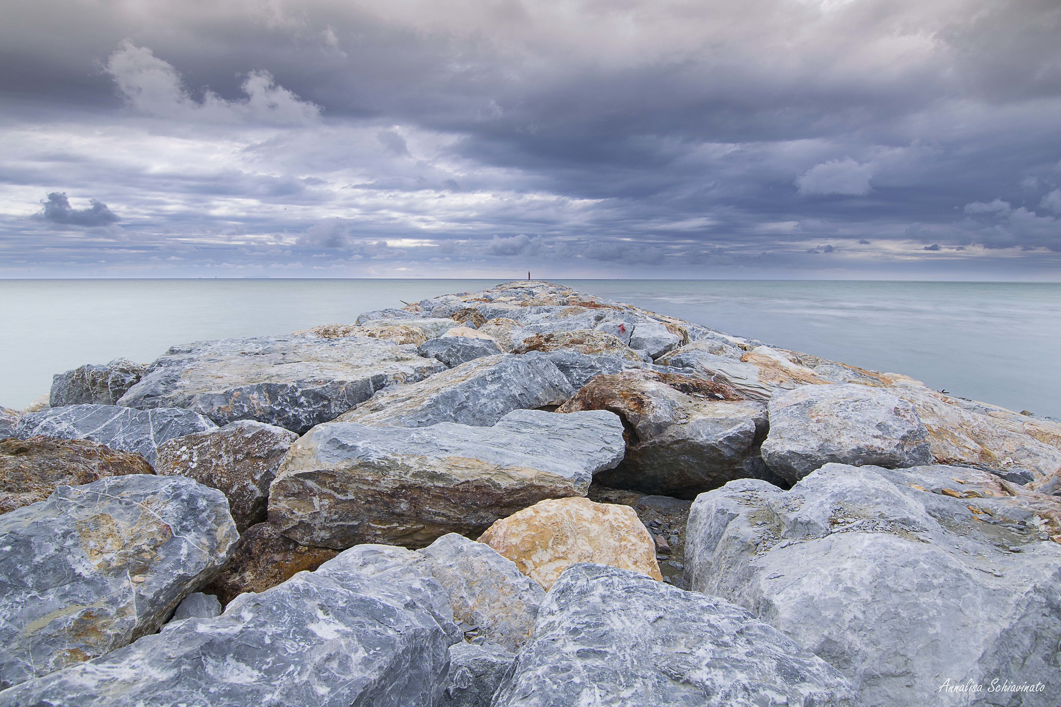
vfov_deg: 72.1
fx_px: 486
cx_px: 530
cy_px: 354
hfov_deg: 95.0
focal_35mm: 16
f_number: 11
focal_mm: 11
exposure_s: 8
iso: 100
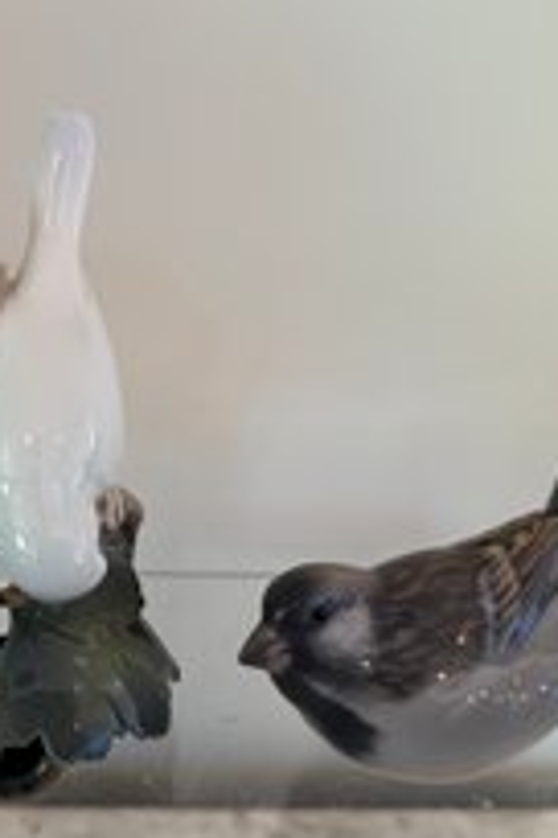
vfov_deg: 46.4
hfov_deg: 31.4
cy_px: 425
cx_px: 154
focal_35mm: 42
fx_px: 976
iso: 500
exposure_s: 1/60
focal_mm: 6.76
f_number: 1.78
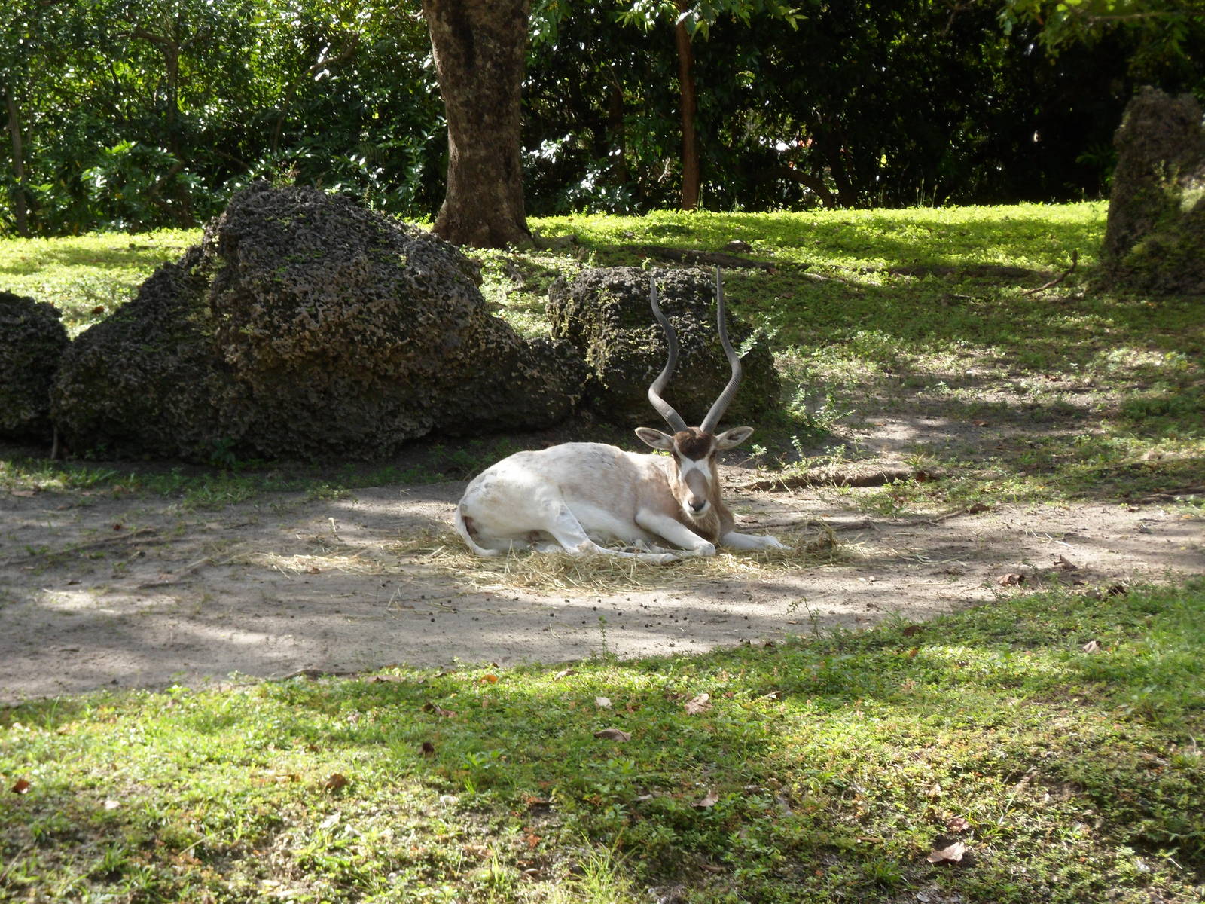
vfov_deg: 14.1
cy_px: 452
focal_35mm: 105
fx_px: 3655
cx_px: 602
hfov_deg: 18.7
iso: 80
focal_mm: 17.7
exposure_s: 1/125
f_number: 5.3
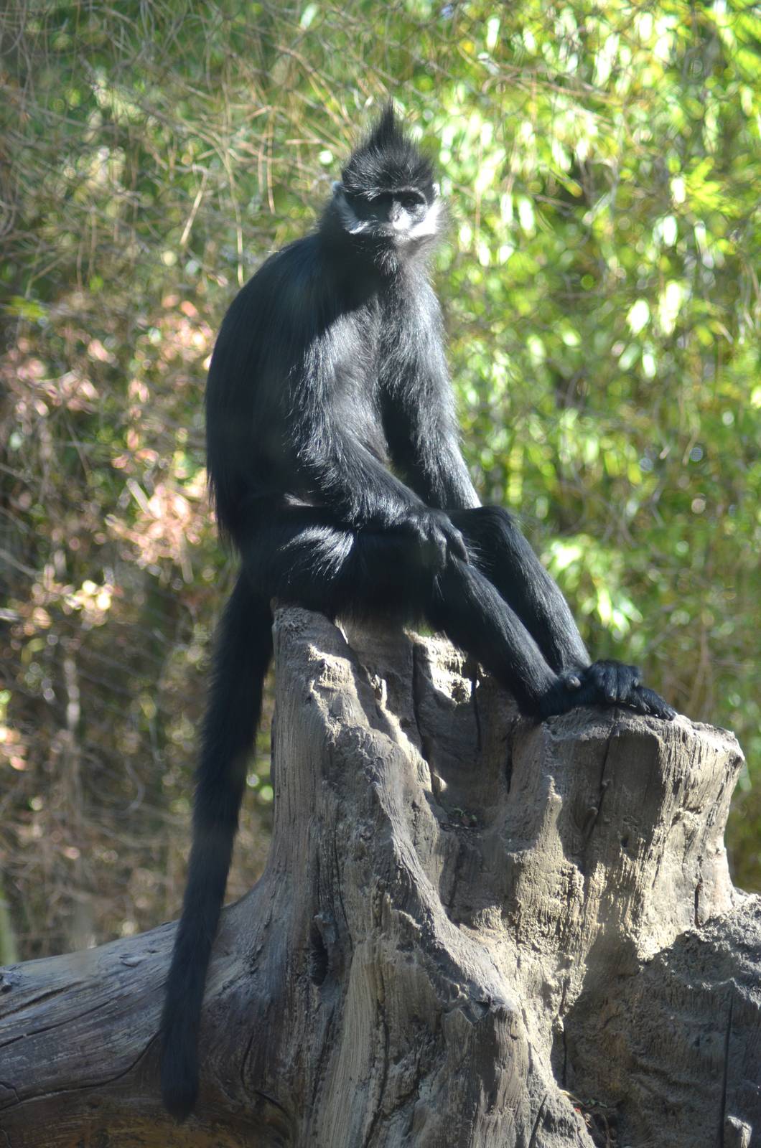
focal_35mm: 105
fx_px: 3344
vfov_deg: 19.5
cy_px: 574
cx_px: 380
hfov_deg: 13.0
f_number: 4
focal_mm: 70
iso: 400
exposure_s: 1/250
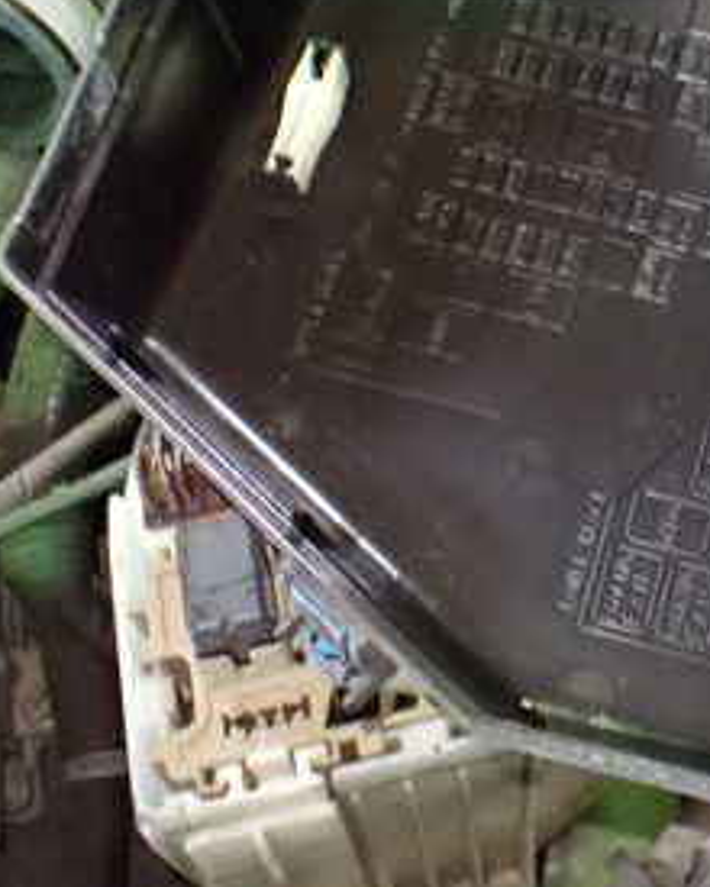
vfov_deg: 28.9
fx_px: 1681
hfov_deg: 23.2
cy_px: 164
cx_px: 642
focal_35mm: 64
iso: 1600
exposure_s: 1/30
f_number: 2.3
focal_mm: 5.4
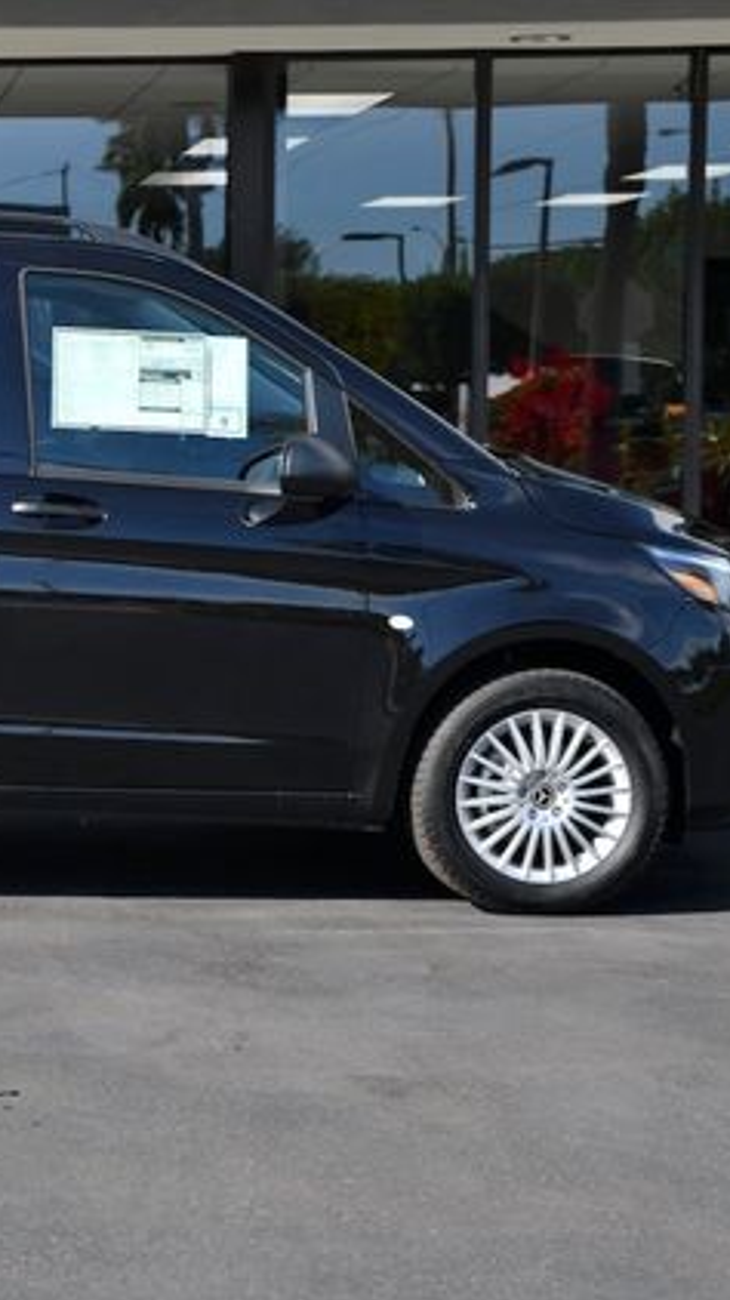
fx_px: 3066
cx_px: -120
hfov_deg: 13.3
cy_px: 655
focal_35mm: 89
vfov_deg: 23.9
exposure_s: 1/250
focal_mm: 56
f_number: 7.1
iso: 125
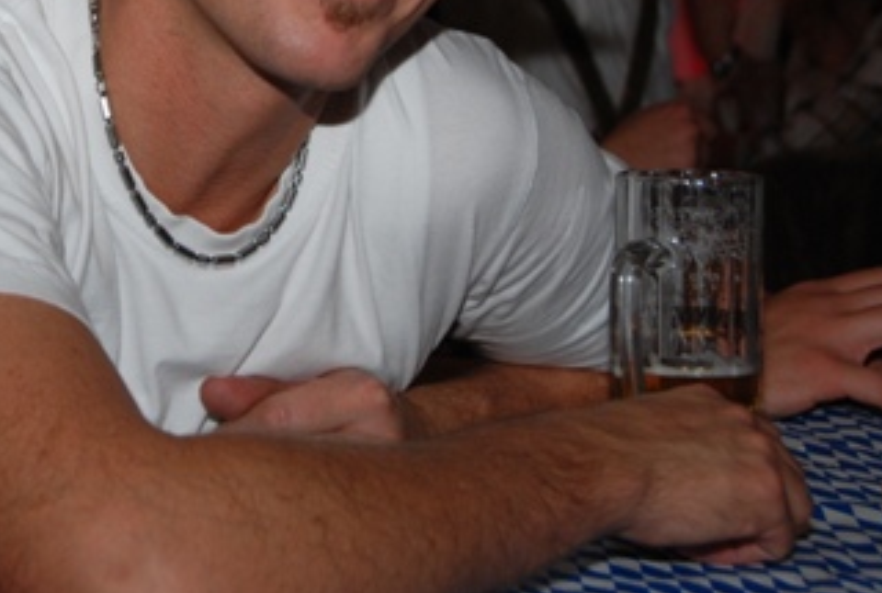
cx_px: 165
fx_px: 2947
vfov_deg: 11.4
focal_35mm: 120
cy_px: 11
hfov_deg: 16.9
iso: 400
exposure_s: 1/60
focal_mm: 40
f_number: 5.6
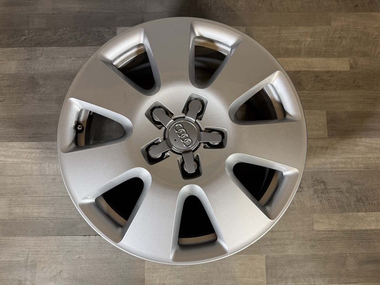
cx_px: 190
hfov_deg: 71.6
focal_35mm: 24
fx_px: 263
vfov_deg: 56.8
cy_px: 142
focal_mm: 6.76
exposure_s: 1/50
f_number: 1.78
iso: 125
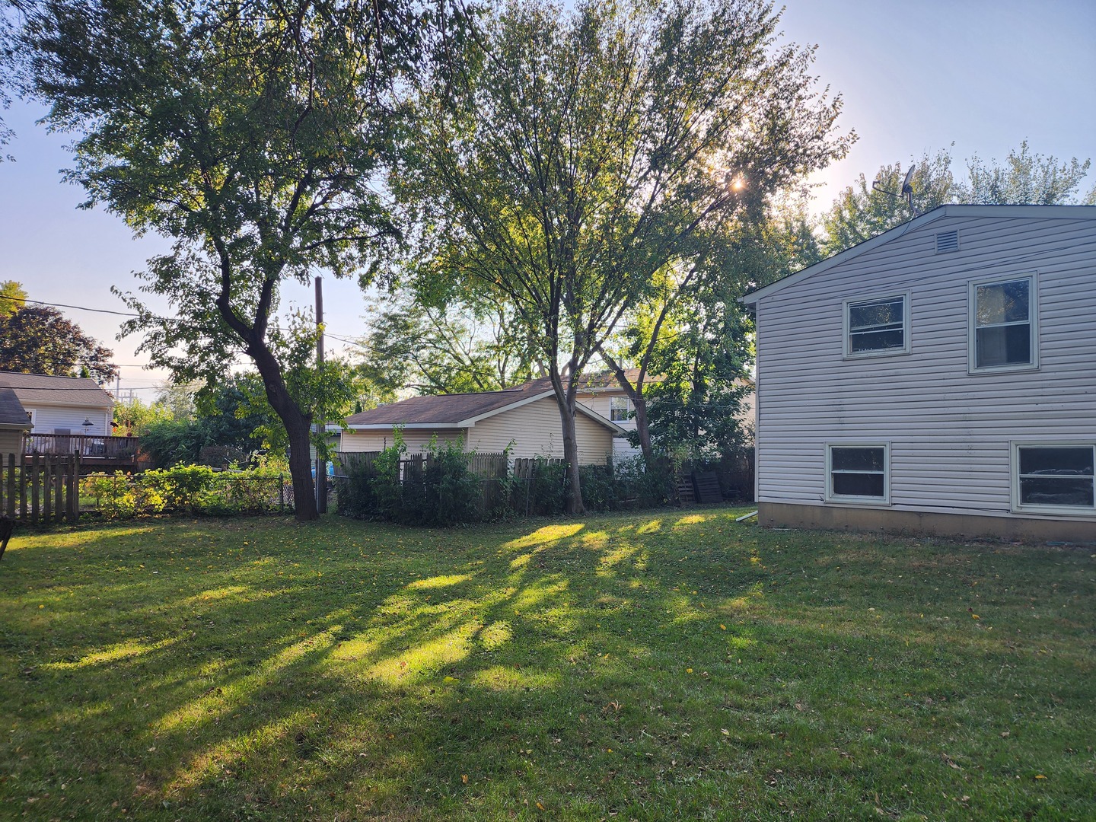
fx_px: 728
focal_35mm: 23
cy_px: 411
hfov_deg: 73.9
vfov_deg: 58.9
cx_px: 548
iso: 12
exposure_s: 1/276
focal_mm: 6.4
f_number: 1.8
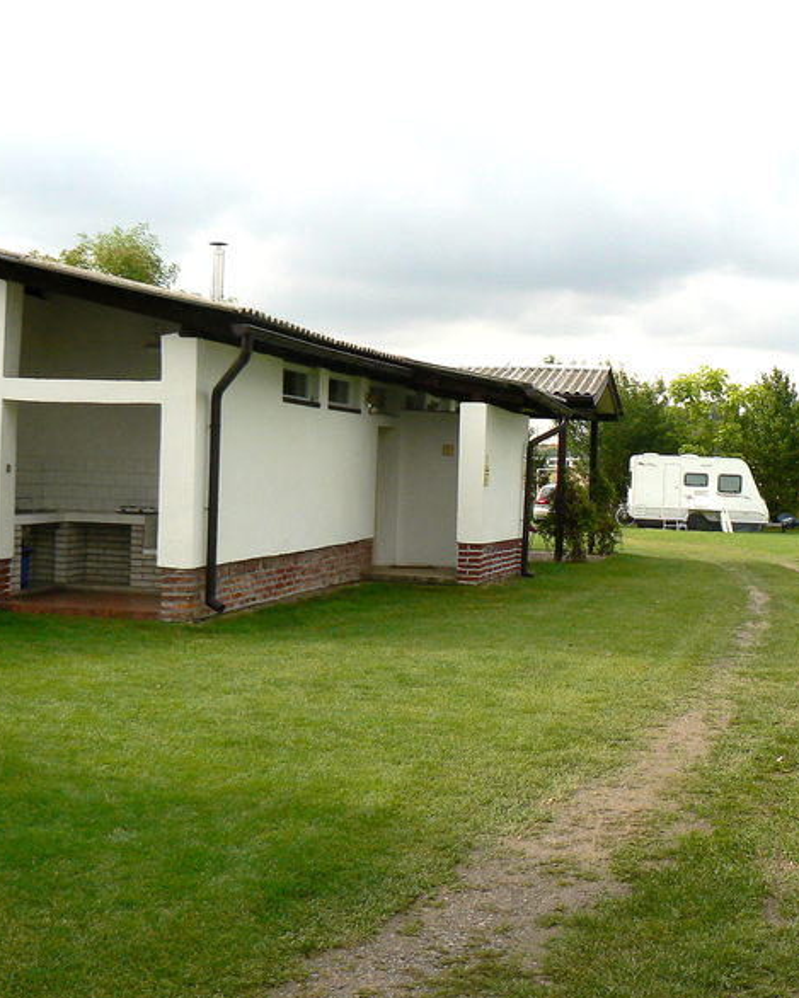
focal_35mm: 48
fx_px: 1418
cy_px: 497
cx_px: 496
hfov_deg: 31.3
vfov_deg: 38.8
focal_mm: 6
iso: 100
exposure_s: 1/800
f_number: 3.6
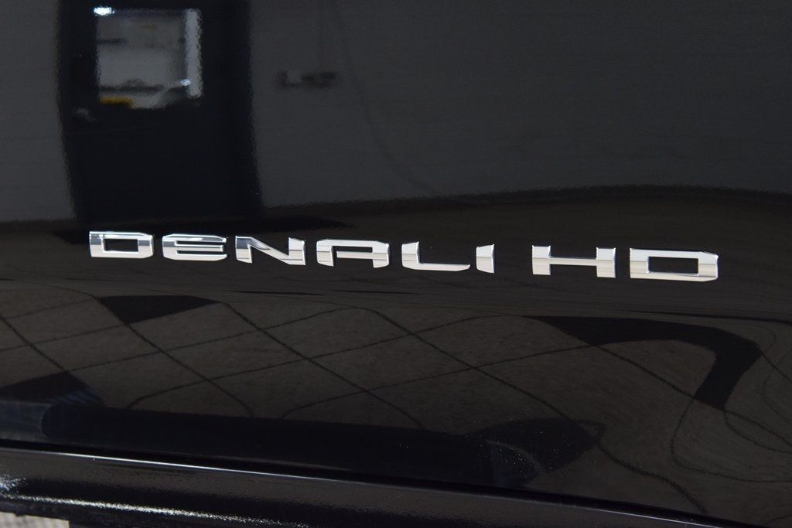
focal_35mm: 68
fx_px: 1485
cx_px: 396
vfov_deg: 20.2
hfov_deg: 29.9
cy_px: 264
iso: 1400
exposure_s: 1/15
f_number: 6.3
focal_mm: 45
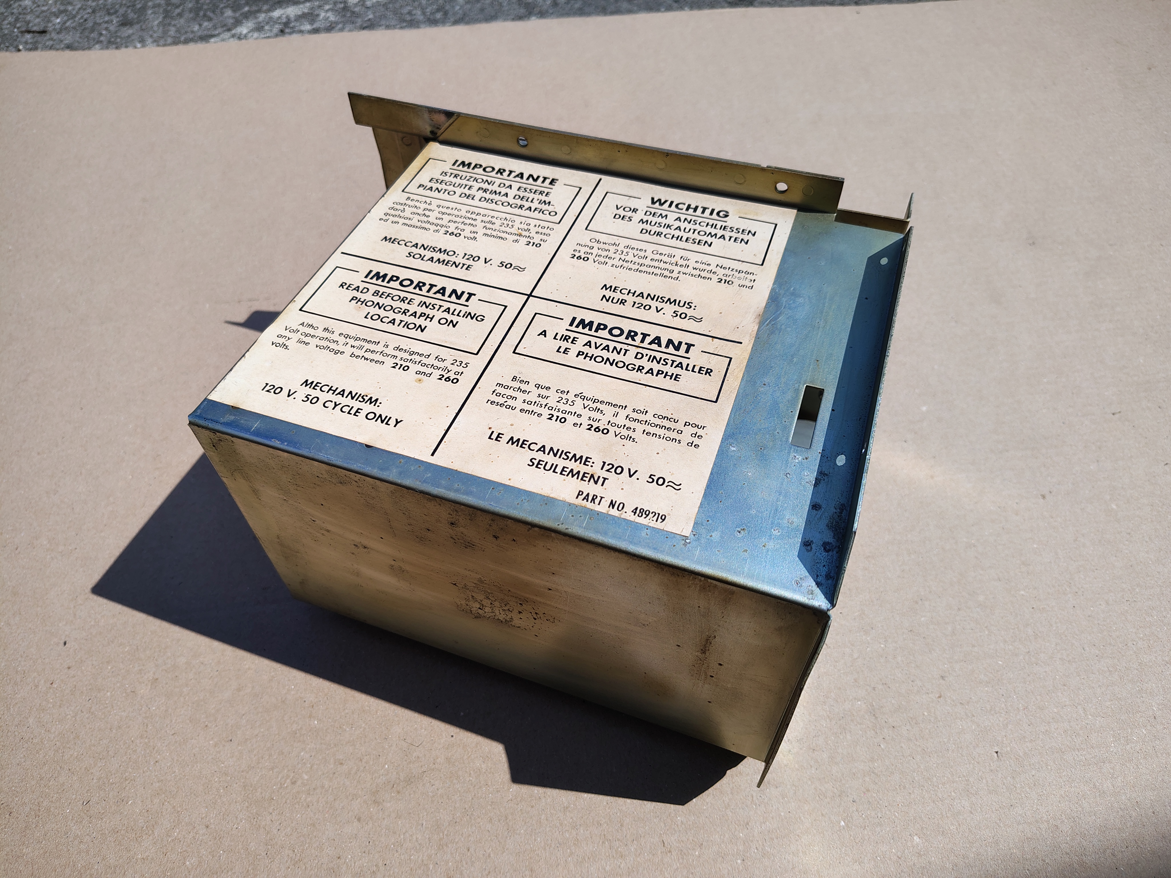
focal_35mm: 24
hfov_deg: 71.6
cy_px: 439
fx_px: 812
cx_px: 586
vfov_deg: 56.8
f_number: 1.8
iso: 100
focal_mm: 5.56
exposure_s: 1/3163
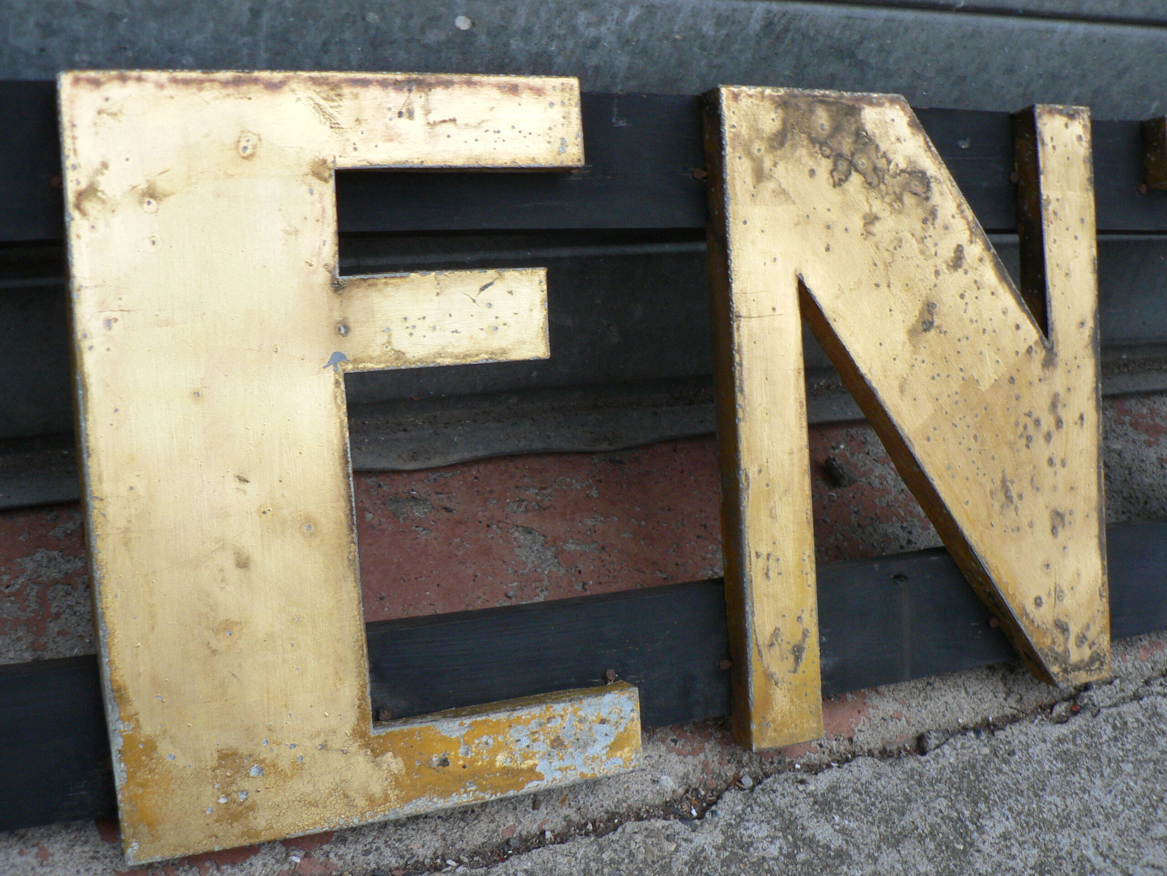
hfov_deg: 51.4
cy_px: 438
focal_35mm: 36
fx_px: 1214
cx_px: 584
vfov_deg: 39.7
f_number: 2.8
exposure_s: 1/30
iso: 150
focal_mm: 6
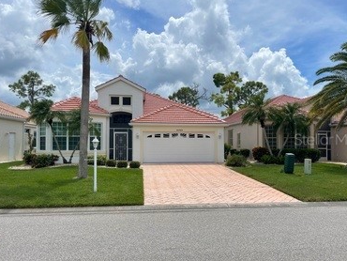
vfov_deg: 51.4
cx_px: 177
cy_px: 139
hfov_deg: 65.3
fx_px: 271
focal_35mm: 27
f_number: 1.6
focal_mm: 5.1
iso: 32
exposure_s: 1/7407
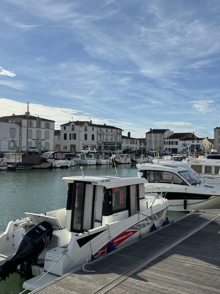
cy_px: 146
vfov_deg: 52.6
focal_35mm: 35
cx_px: 119
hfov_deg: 40.7
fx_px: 297
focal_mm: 5.96
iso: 50
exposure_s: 1/4630
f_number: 1.6
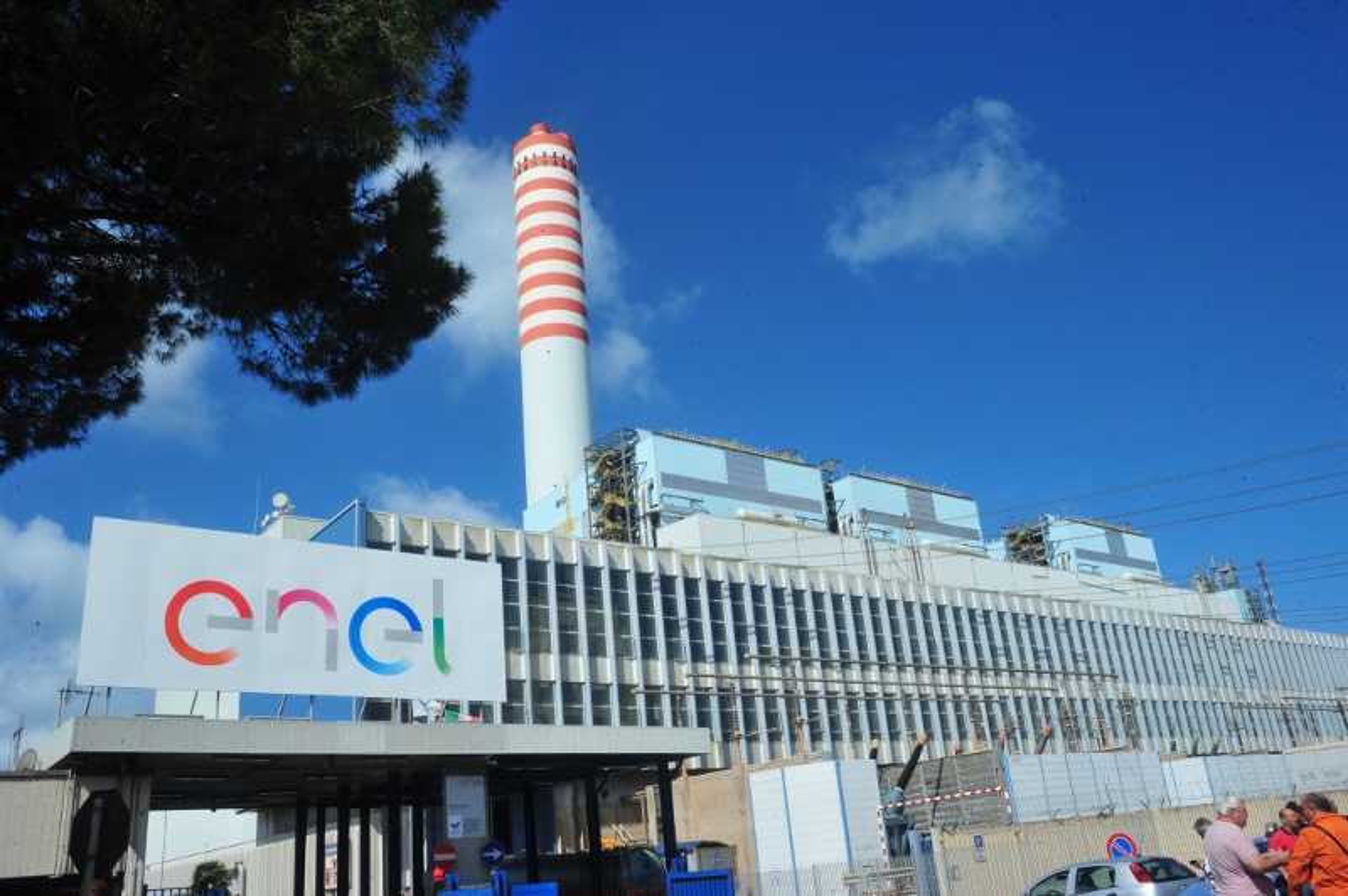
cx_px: 674
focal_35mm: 28
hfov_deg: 65.5
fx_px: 1048
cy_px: 448
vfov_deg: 46.3
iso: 800
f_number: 25
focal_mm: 28
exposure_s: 1/250
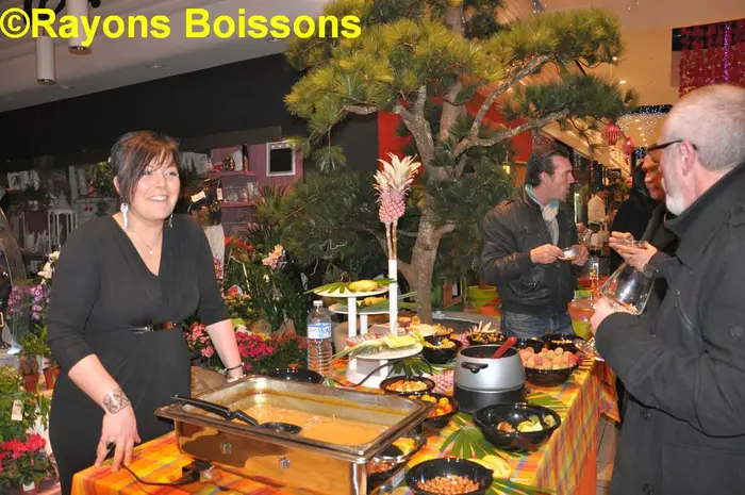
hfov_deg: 67.4
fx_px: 558
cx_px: 372
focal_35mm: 27
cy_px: 248
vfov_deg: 47.8
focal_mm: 18
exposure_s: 1/60
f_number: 3.5
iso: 800
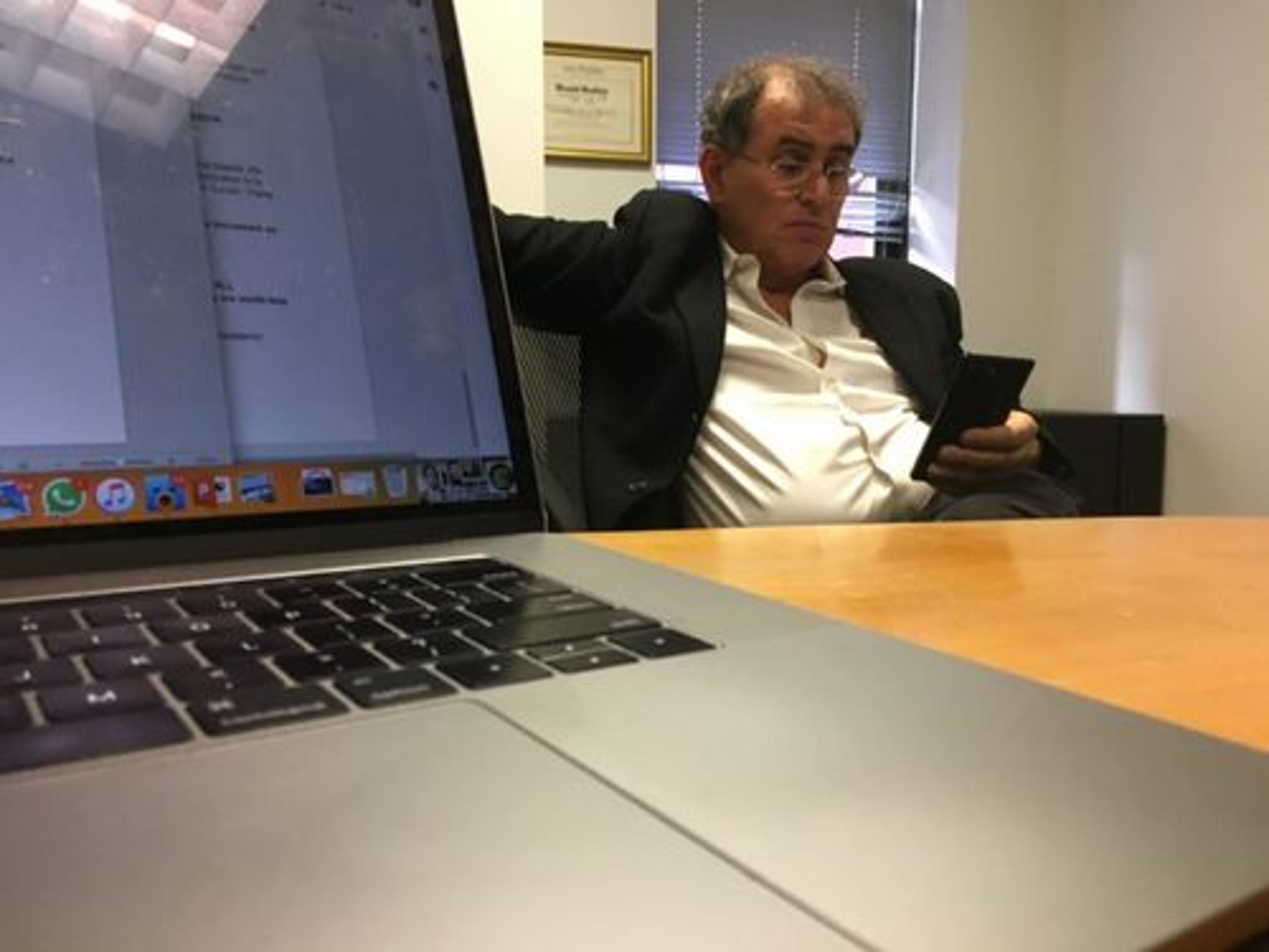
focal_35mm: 29
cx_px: 634
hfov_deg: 61.7
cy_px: 476
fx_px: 1063
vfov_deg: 48.2
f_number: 2.2
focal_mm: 4.15
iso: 125
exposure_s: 1/30
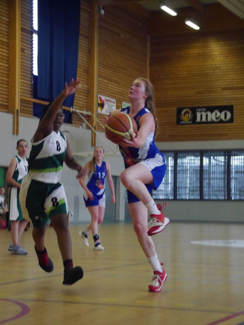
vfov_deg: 21.3
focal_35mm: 92
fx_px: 864
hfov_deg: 16.1
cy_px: 162
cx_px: 122
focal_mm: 46
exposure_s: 1/250
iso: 3200
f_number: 5.1
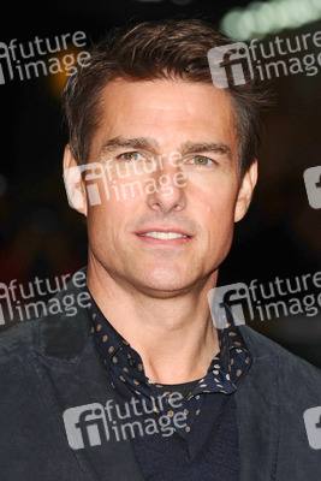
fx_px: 2405
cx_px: 160
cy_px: 240
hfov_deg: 7.6
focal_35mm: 180
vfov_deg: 11.4
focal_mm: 120
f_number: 4.5
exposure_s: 1/200
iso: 320
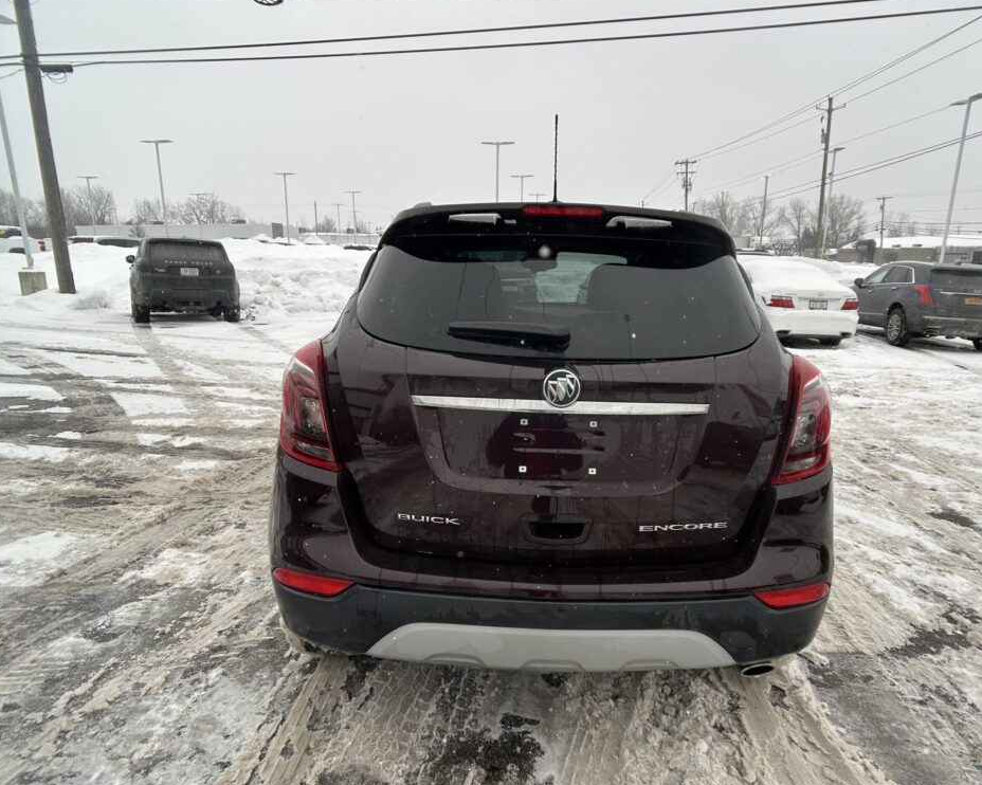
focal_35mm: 28
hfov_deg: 62.2
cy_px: 399
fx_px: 814
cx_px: 517
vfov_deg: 51.5
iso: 50
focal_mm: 5.7
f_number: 1.5
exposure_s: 1/1901
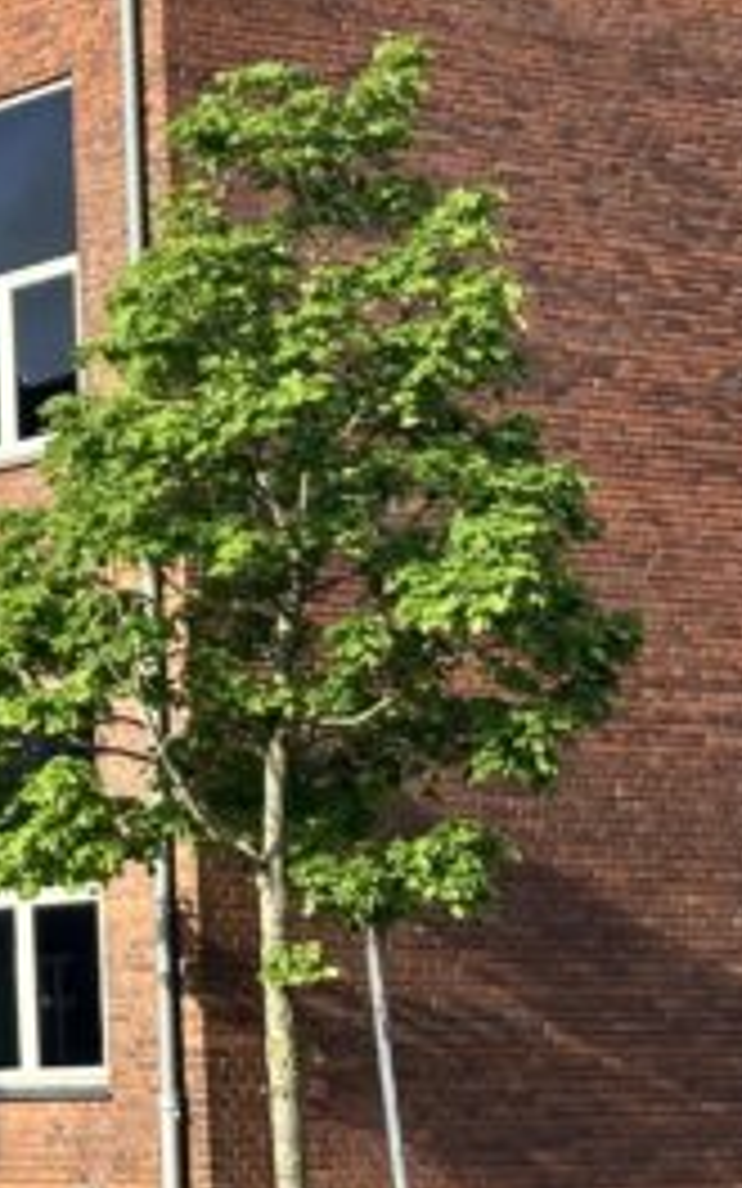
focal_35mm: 134
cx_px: -180
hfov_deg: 9.6
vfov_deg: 15.5
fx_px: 4336
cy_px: 216
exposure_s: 1/2976
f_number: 1.78
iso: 64
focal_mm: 6.86
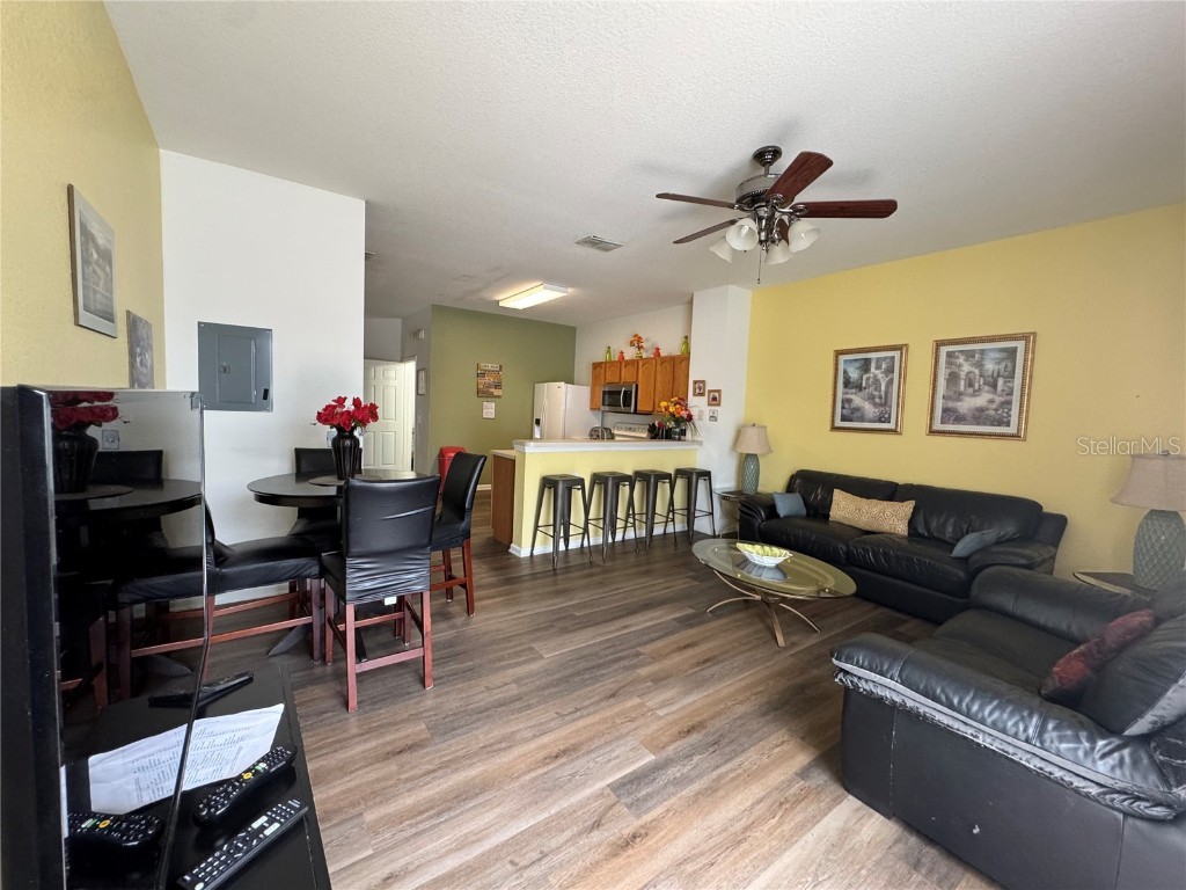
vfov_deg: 85.7
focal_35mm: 14
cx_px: 593
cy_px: 445
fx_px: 480
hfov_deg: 102.1
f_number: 2.2
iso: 250
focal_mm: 2.22
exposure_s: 1/60
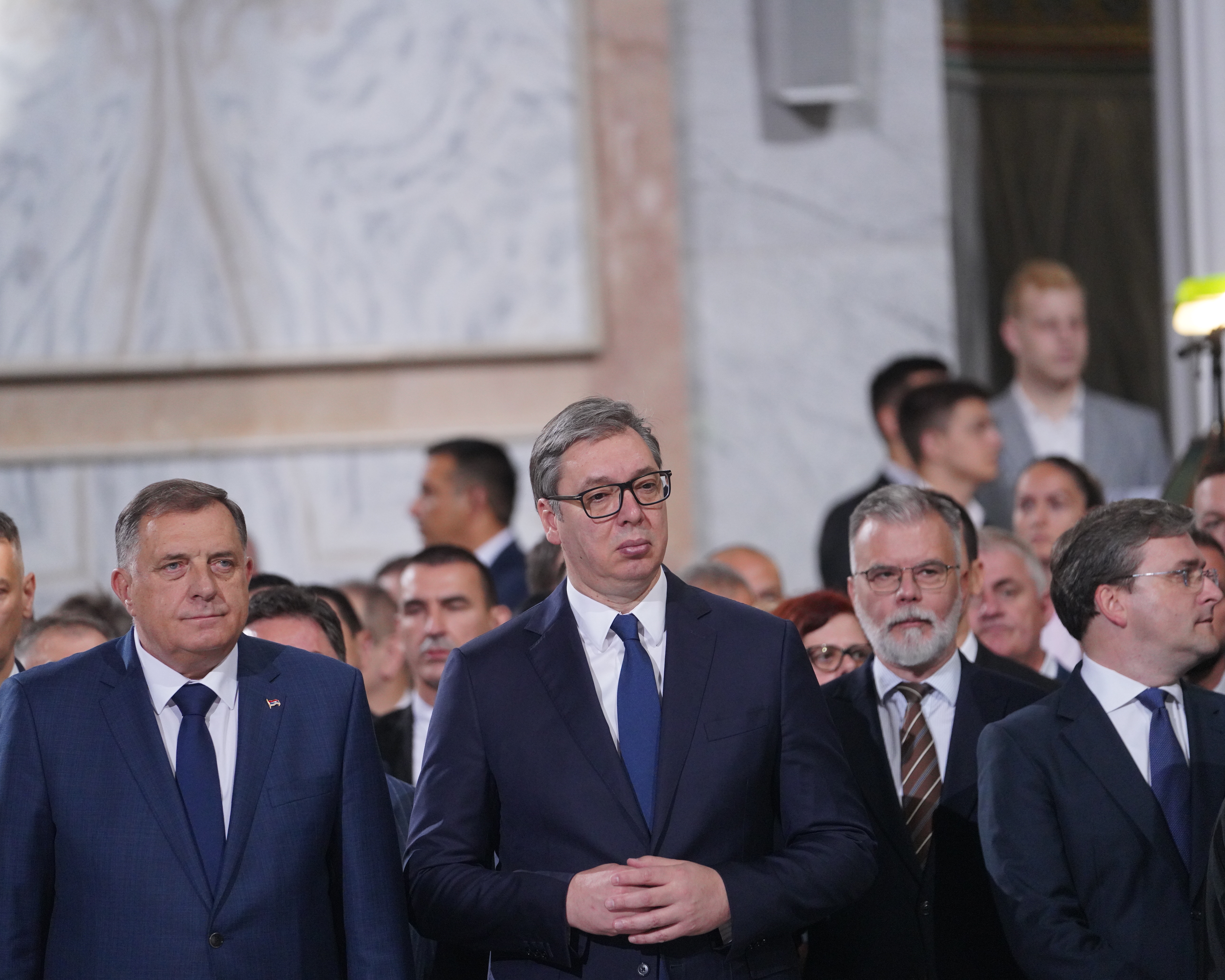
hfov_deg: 8.5
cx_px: 563
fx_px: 8194
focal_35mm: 226
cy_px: 491
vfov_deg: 6.8
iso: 3200
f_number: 2.8
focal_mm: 200
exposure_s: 1/800
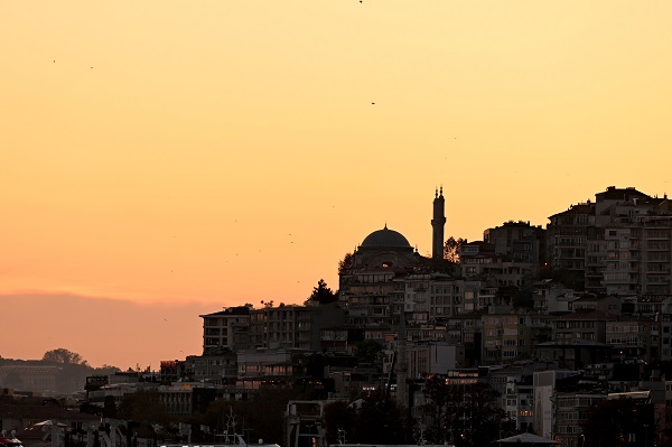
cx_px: 336
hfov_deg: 6.9
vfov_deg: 4.6
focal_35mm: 300
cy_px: 224
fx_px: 5595
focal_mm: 200
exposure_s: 1/200
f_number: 4
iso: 400
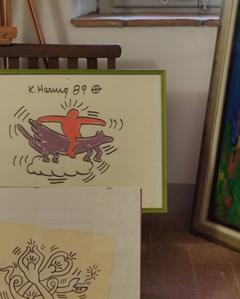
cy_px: 144
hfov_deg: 32.1
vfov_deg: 39.5
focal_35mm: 47
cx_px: 125
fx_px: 417
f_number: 1.79
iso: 297
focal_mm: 4.74
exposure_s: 1/33
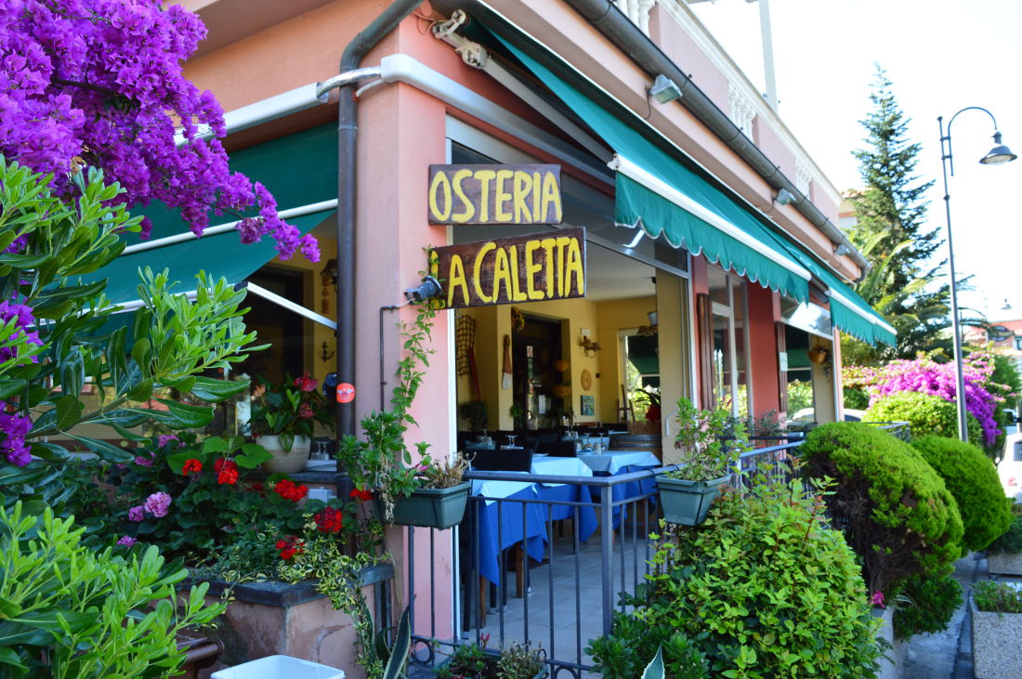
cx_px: 511
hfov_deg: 67.4
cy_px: 340
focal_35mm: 27
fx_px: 766
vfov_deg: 47.8
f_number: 9
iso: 400
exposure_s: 1/100
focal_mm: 18
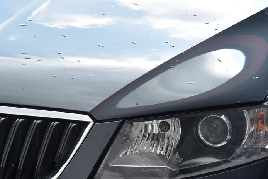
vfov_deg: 7.8
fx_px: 1319
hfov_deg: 11.6
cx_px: 175
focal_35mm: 177
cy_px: 128
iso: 500
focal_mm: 120
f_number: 8
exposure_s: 1/250
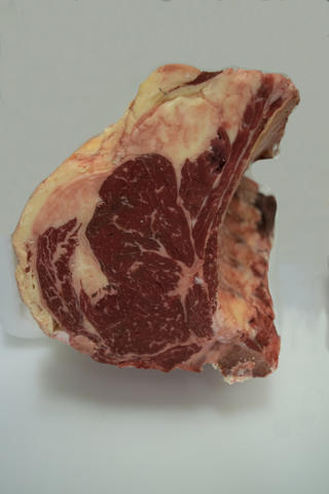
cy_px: 247
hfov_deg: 36.9
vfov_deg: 53.1
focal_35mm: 36
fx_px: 493
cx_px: 164
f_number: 4
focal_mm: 24
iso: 720
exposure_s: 1/60
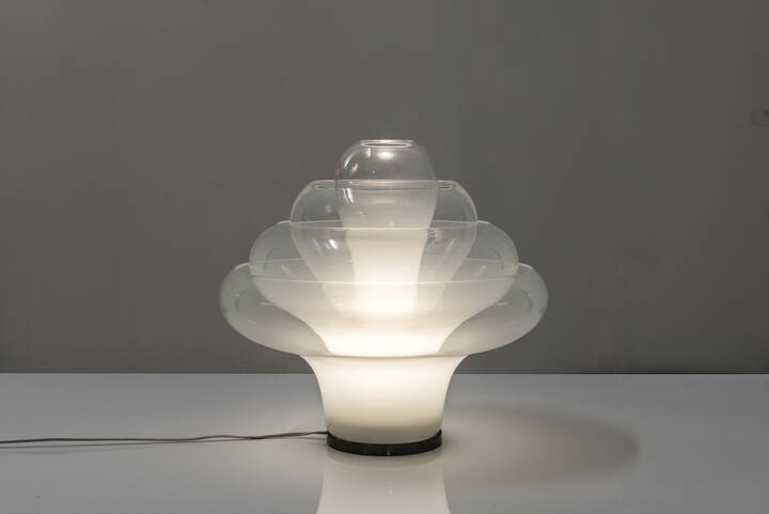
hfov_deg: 39.6
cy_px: 257
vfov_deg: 27.0
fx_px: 1069
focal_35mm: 50
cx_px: 384
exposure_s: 1/5
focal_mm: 50
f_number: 14
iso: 100
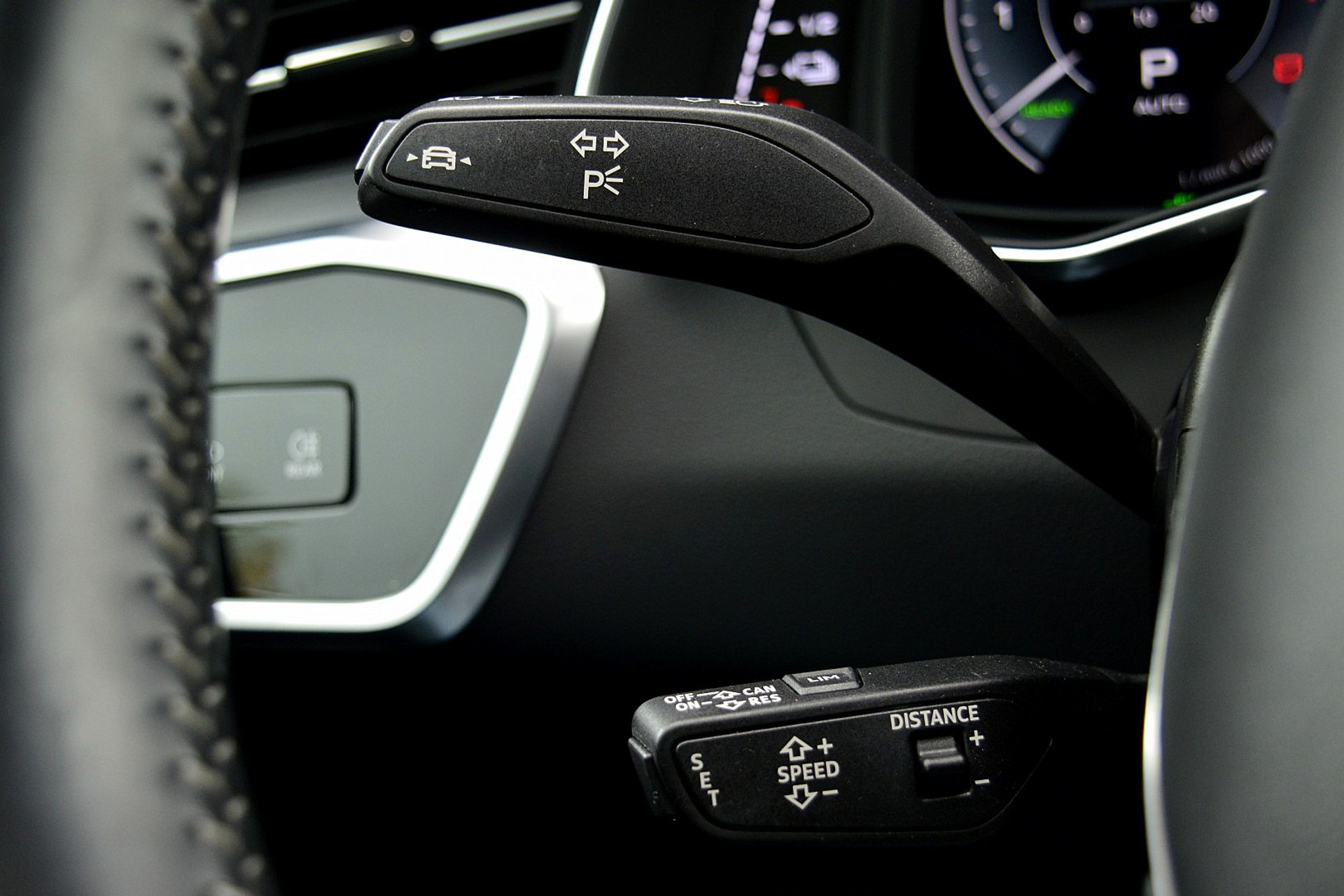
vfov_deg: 28.1
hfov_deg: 41.1
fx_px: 1792
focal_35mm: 48
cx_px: 672
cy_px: 448
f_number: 4.5
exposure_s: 1/60
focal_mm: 32
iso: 800
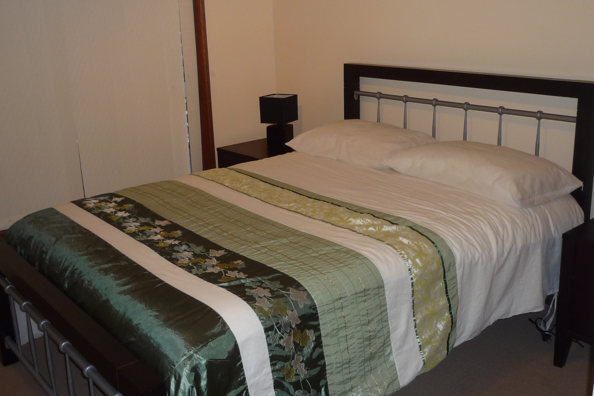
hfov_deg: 49.6
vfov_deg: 34.2
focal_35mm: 39
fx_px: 643
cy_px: 189
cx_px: 287
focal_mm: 4.4
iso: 100
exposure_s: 1/30
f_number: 2.8
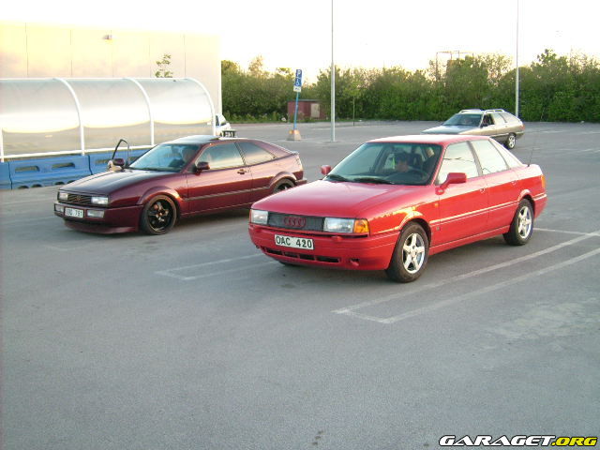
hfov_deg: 42.1
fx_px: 780
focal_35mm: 45
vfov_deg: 32.2
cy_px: 225
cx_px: 300
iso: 100
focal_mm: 7.53
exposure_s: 1/60
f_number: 3.1
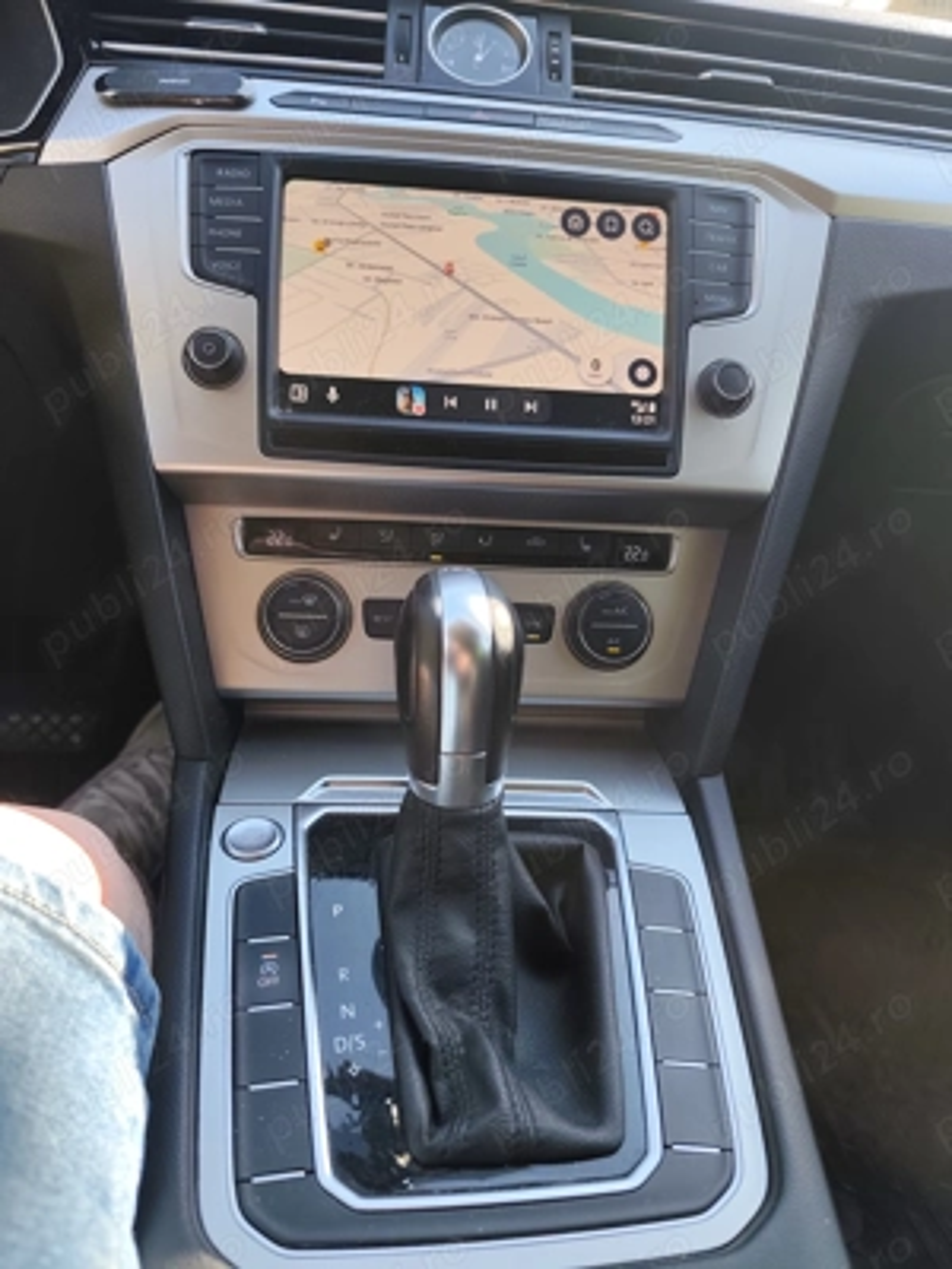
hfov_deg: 58.9
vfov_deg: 73.9
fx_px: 843
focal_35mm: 23
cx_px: 476
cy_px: 634
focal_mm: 6.19
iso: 50
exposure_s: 1/100
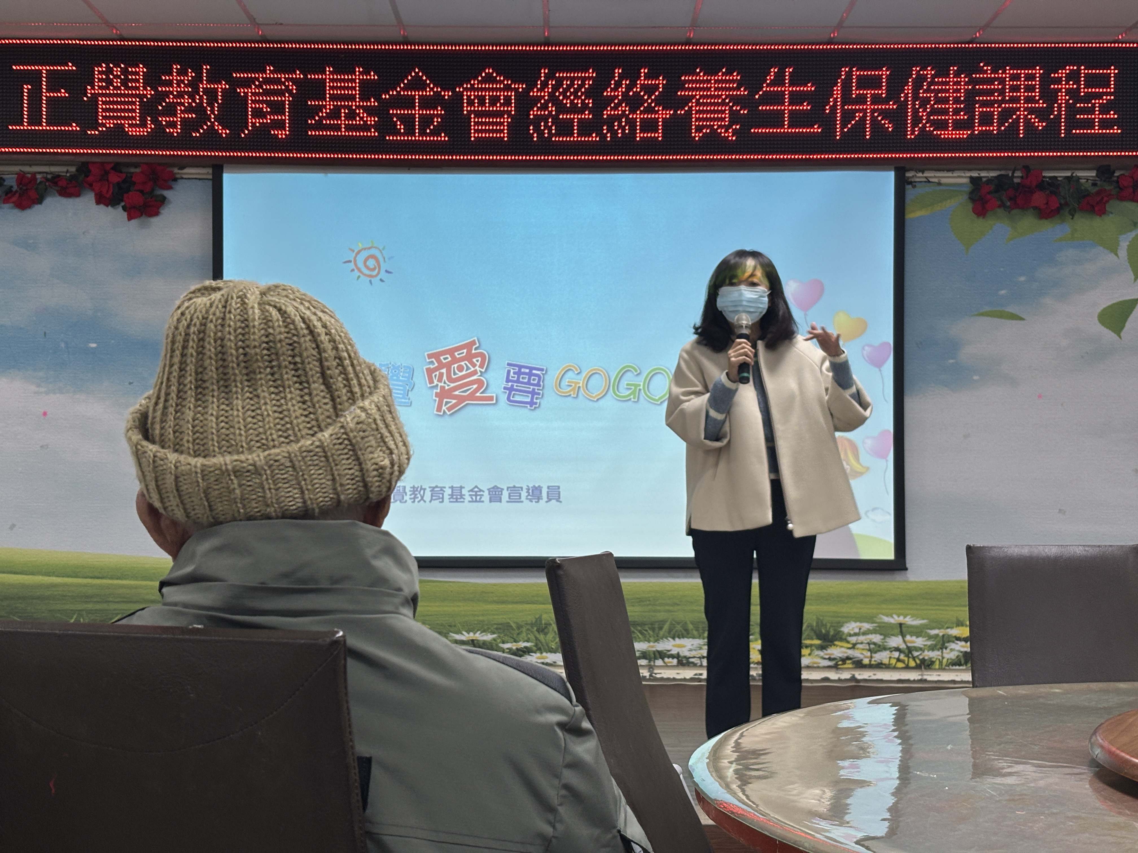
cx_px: 569
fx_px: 1709
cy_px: 426
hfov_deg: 36.8
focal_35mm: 52
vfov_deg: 28.0
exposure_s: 1/54
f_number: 1.6
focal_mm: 5.96
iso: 50
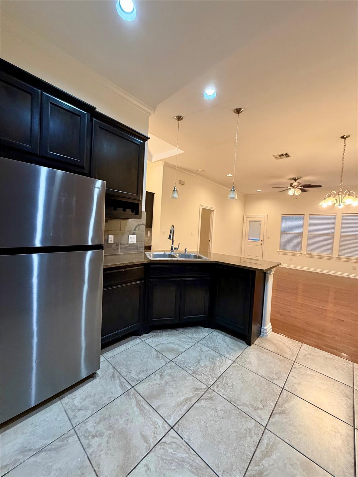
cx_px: 179
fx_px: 193
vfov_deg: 102.1
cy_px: 238
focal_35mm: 14
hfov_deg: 85.7
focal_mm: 2.22
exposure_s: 1/60
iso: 400
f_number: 2.2
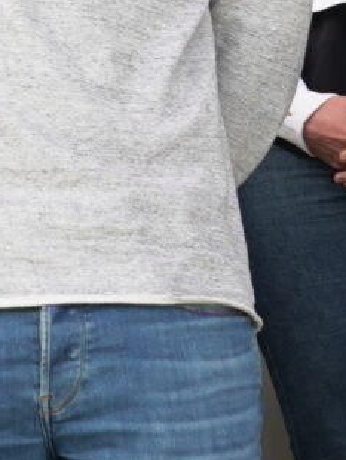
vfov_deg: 8.8
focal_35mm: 222
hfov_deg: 6.6
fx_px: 2955
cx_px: -181
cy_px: -70
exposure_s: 1/100
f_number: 5.6
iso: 100
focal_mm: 28
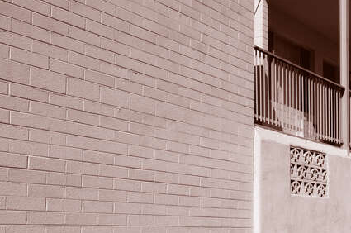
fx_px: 769
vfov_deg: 17.1
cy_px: 191
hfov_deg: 25.1
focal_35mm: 79
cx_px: 297
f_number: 11
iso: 200
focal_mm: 28
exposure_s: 1/500
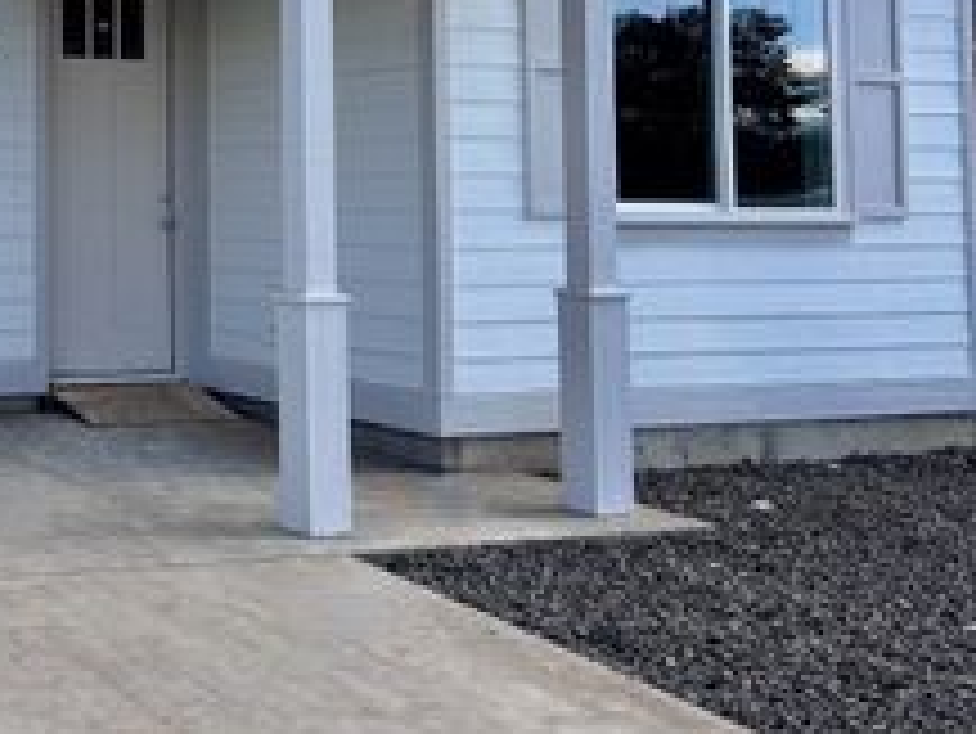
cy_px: 74
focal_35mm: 60
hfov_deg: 28.8
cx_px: -126
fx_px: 1693
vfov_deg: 23.8
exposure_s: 1/2024
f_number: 1.6
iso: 50
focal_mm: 5.96
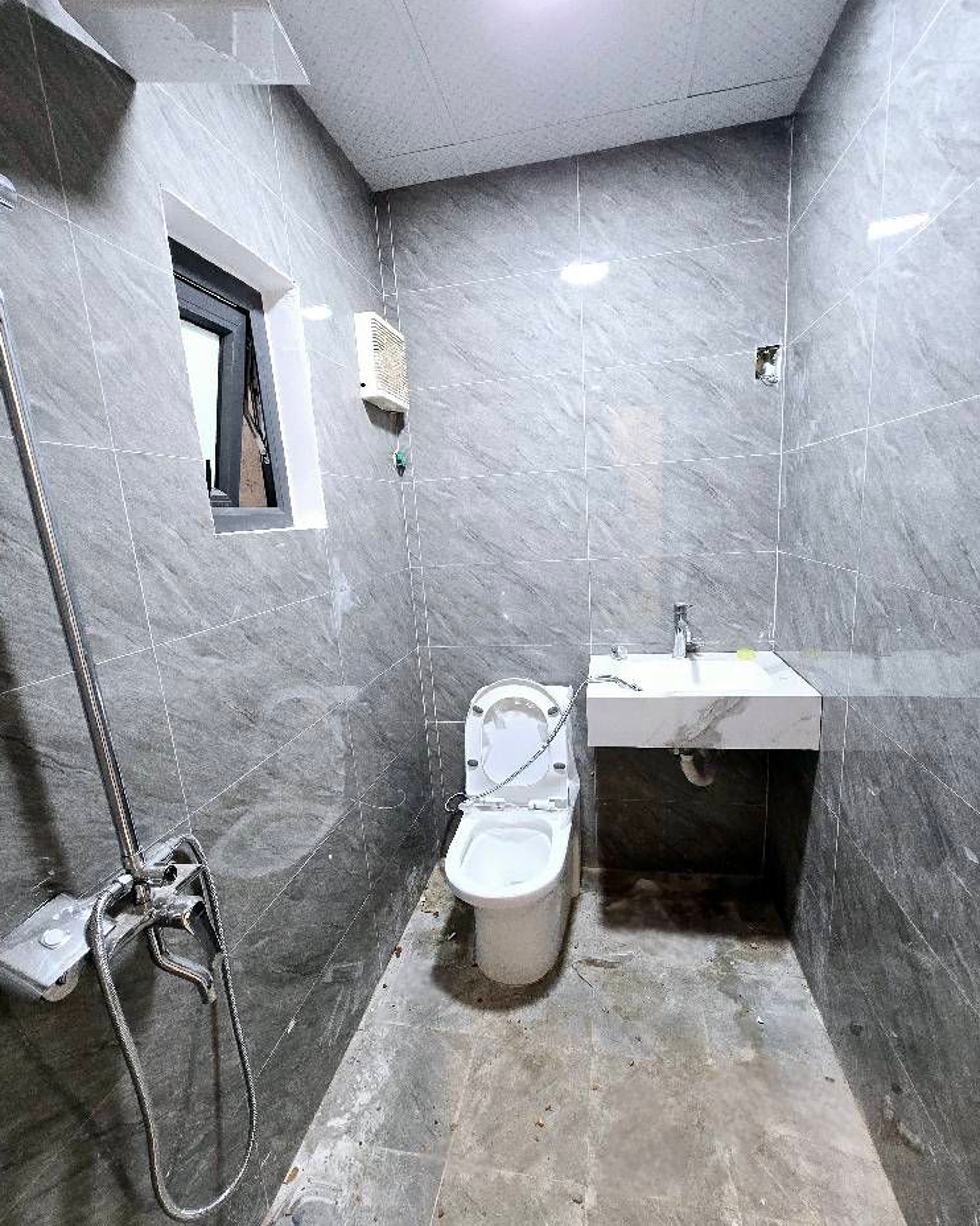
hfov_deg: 88.0
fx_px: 508
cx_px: 494
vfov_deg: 100.7
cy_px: 635
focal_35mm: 14
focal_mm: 2.2
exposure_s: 1/50
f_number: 2.2
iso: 320
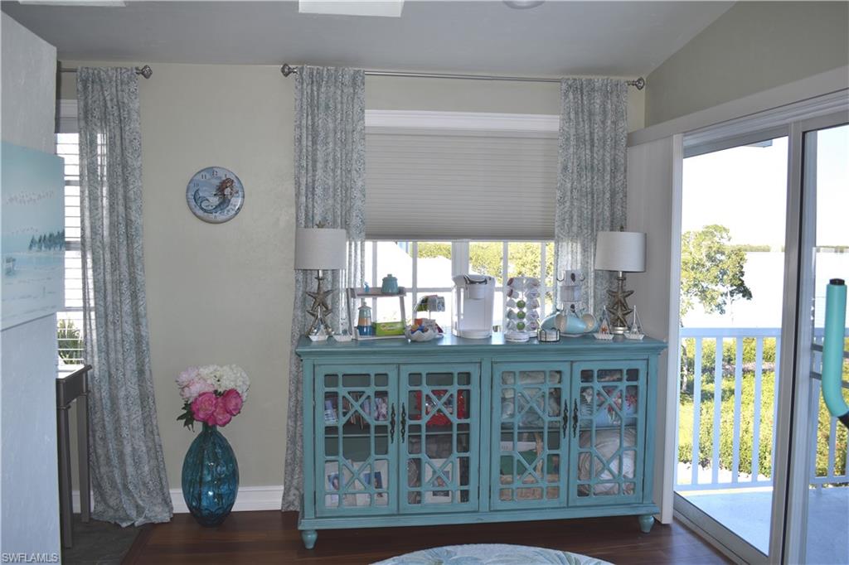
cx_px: 424
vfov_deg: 43.6
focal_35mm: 30
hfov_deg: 61.9
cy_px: 282
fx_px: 707
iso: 110
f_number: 5
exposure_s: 1/200
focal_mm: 20
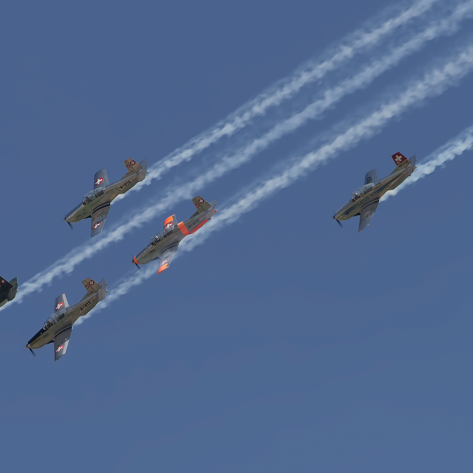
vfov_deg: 4.9
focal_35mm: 358
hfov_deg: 4.9
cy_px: 236
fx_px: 5534
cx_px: 192
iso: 100
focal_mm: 280
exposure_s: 1/250
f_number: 10
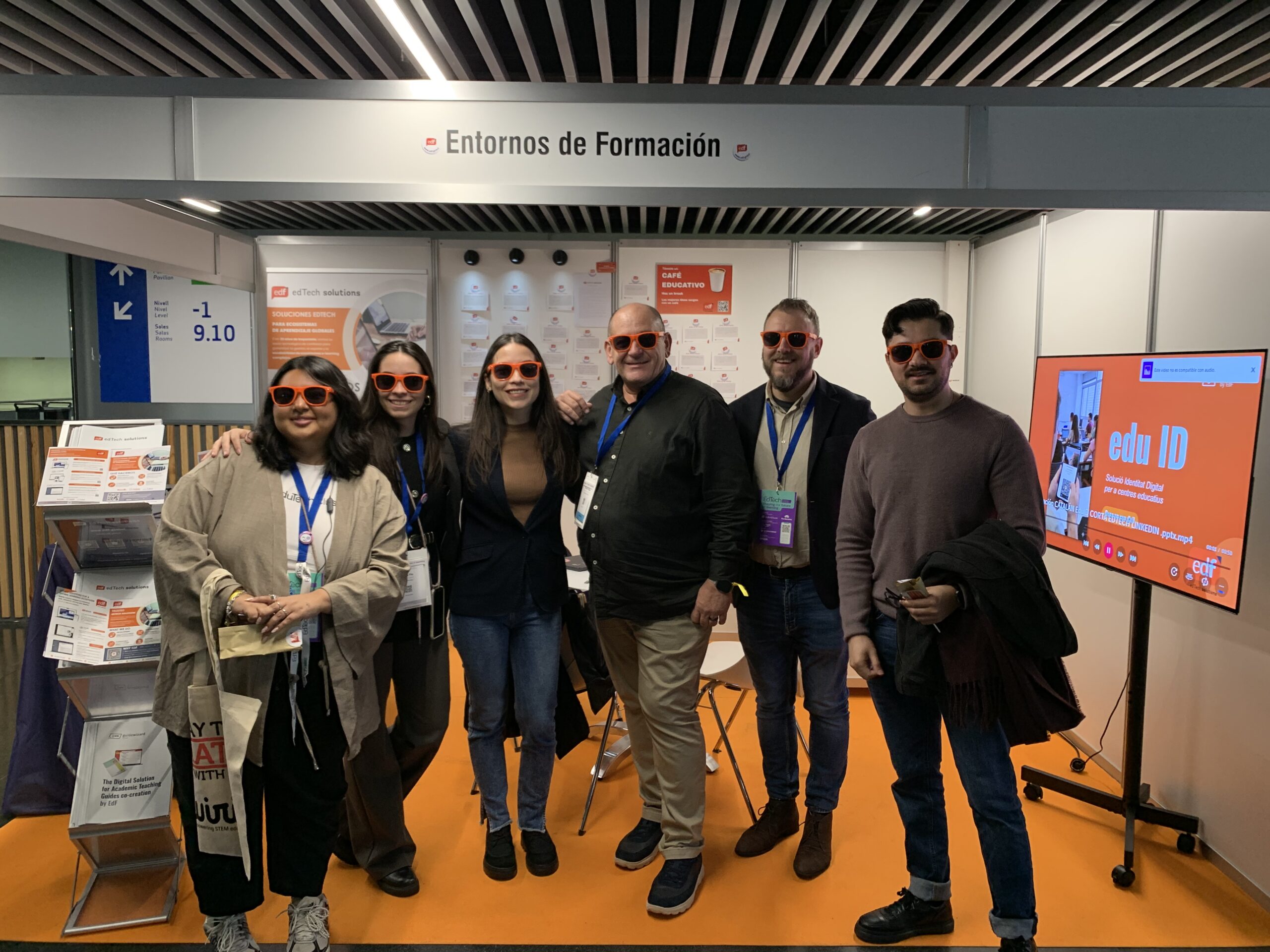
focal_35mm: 26
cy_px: 476
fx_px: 954
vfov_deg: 53.1
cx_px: 635
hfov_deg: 67.3
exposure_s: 1/50
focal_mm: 4.25
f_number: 1.8
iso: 80
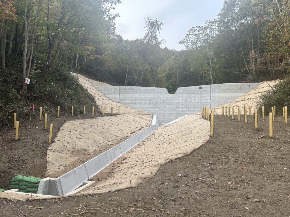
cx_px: 145
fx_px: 218
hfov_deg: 67.3
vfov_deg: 53.1
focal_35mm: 26
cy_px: 108
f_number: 1.5
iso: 64
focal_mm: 5.7
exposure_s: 1/153
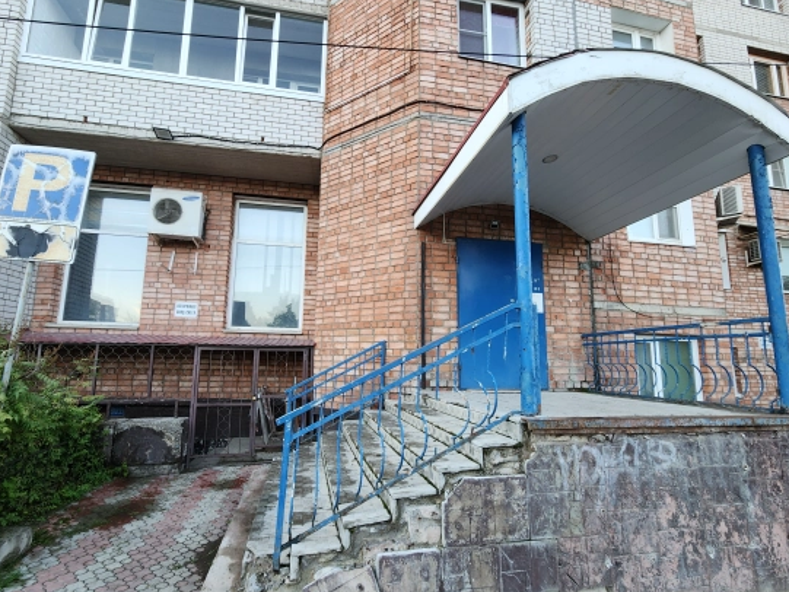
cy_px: 316
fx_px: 342
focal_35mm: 15
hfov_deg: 98.1
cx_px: 375
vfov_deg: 81.7
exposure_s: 1/50
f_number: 2.2
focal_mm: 2.2
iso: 80
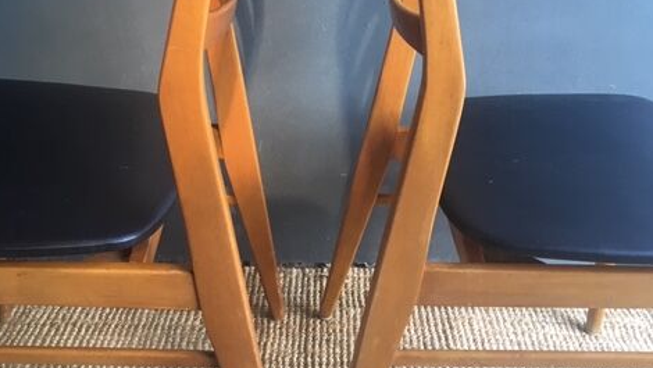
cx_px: 328
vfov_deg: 27.6
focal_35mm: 43
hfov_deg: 47.3
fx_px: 745
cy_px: 118
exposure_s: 1/33
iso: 40
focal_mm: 4.15
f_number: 2.2
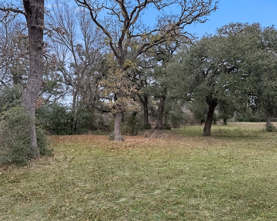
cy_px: 117
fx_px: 229
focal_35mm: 28
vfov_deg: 51.5
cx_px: 156
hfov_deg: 62.0
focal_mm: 6.76
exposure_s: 1/517
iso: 80
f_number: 1.78
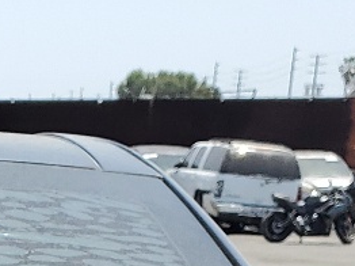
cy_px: 768
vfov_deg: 8.1
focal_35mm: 159
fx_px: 1629
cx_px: -256
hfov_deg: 11.6
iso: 50
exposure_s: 1/2000
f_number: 1.5
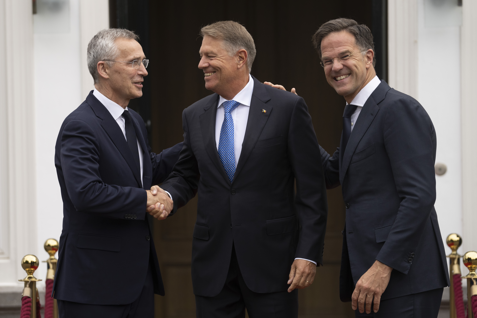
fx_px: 2014
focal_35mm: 152
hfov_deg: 13.5
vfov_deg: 9.0
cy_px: 159
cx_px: 238
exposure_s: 1/800
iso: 800
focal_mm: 152
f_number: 4
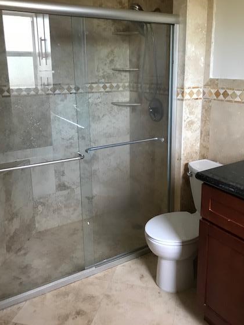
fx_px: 301
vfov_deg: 56.7
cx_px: 135
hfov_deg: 44.1
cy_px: 144
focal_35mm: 32
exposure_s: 1/12
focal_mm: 3.99
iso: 100
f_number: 1.8
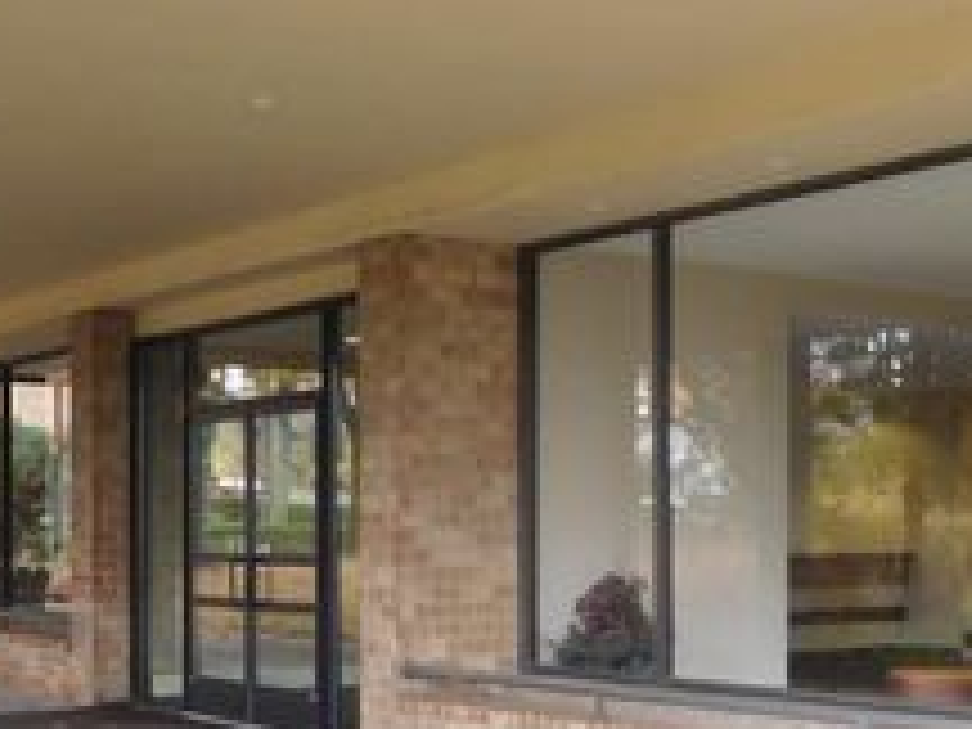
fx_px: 1629
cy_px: 547
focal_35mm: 58
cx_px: 414
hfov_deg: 33.2
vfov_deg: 24.9
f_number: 3.4
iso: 250
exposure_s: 1/30
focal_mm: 4.5
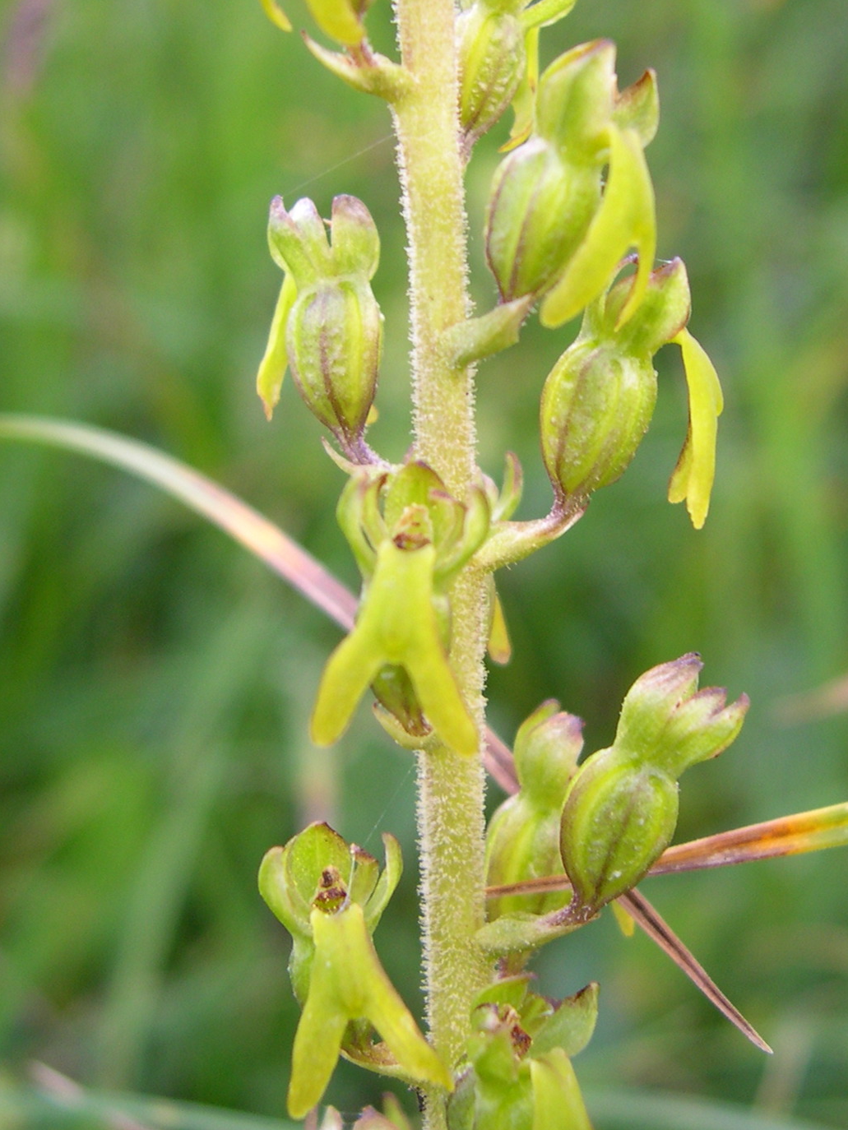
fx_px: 1535
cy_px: 514
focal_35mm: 47
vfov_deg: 40.4
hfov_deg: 30.8
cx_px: 493
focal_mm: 8
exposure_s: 1/101
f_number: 2.8
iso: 100
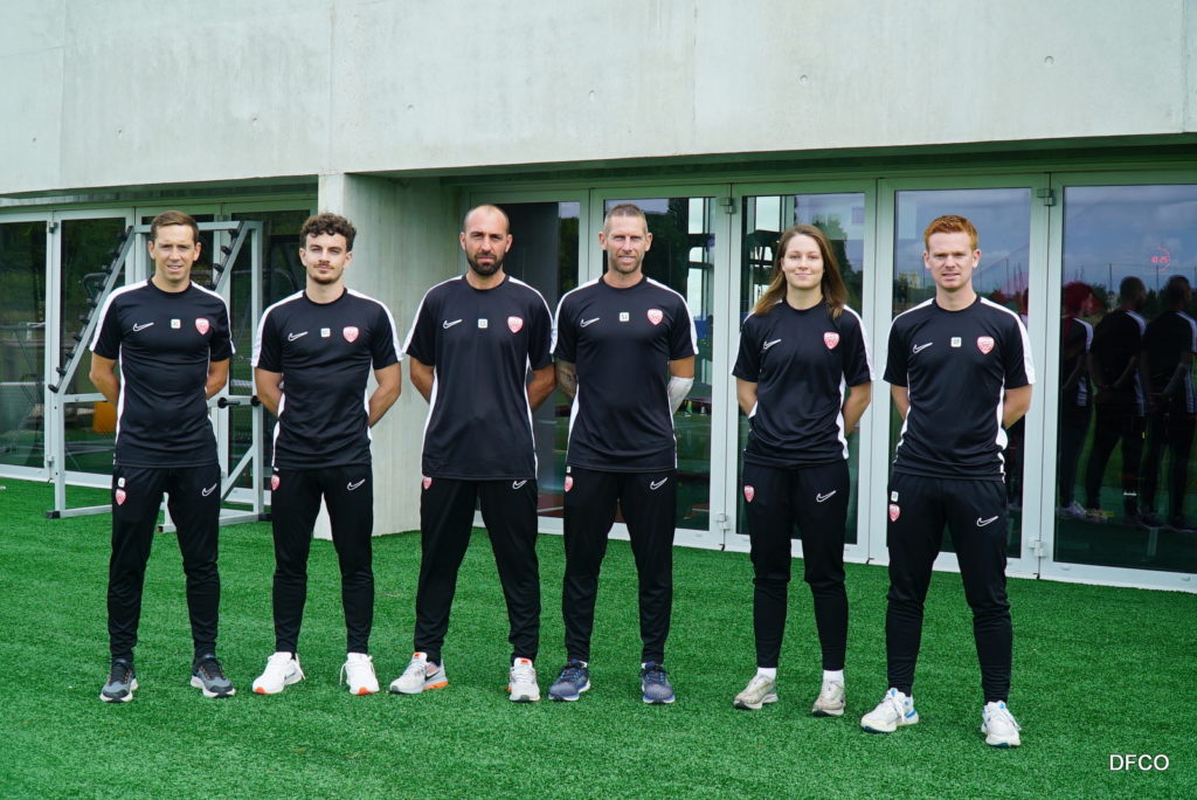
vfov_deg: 29.9
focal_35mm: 45
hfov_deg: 43.6
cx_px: 598
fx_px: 1497
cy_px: 400
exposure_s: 1/80
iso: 100
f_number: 8
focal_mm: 30
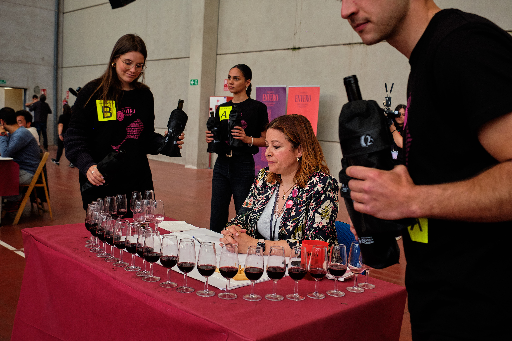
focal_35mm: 36
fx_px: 512
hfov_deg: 53.1
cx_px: 256
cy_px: 170
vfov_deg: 36.9
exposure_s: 1/250
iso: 800
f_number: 4
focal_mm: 24
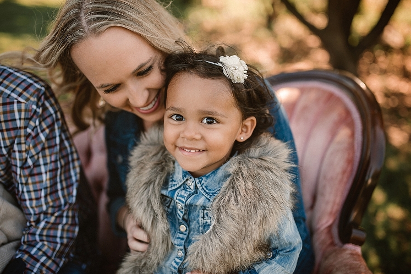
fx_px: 411
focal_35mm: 36
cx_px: 202
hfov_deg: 53.1
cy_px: 140
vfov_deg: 36.9
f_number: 1.8
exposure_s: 1/800
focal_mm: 35
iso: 160
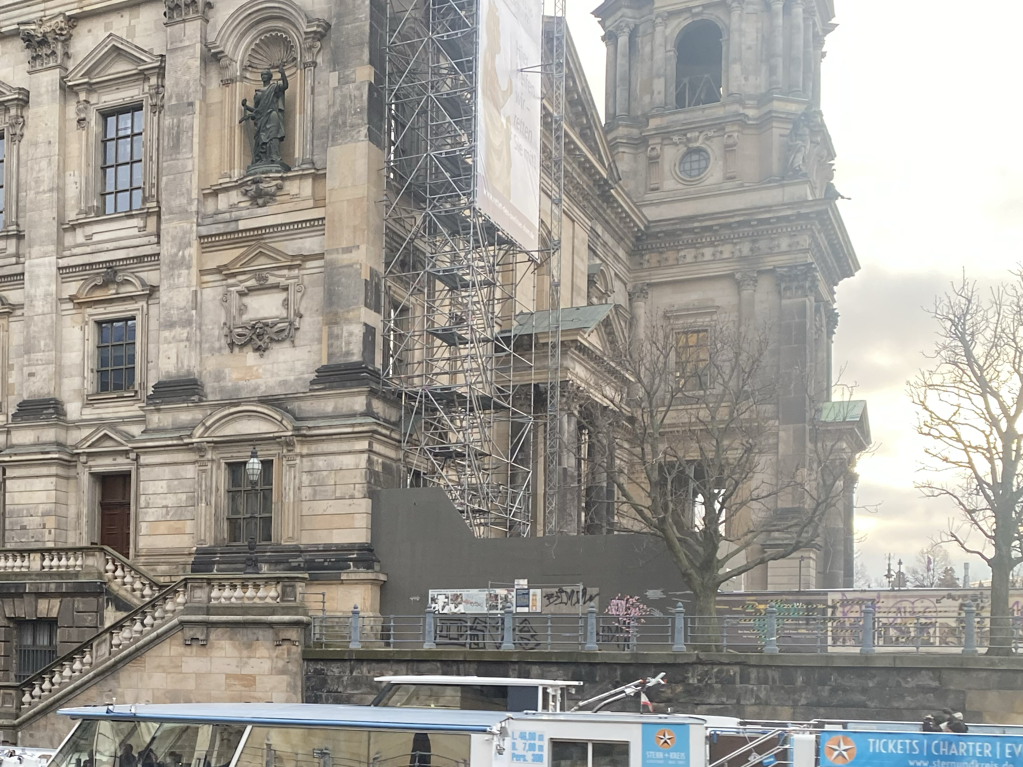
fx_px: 1419
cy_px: 644
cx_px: 215
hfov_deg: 38.3
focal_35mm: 48
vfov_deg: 29.4
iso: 125
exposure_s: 1/94
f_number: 1.8
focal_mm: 4.25
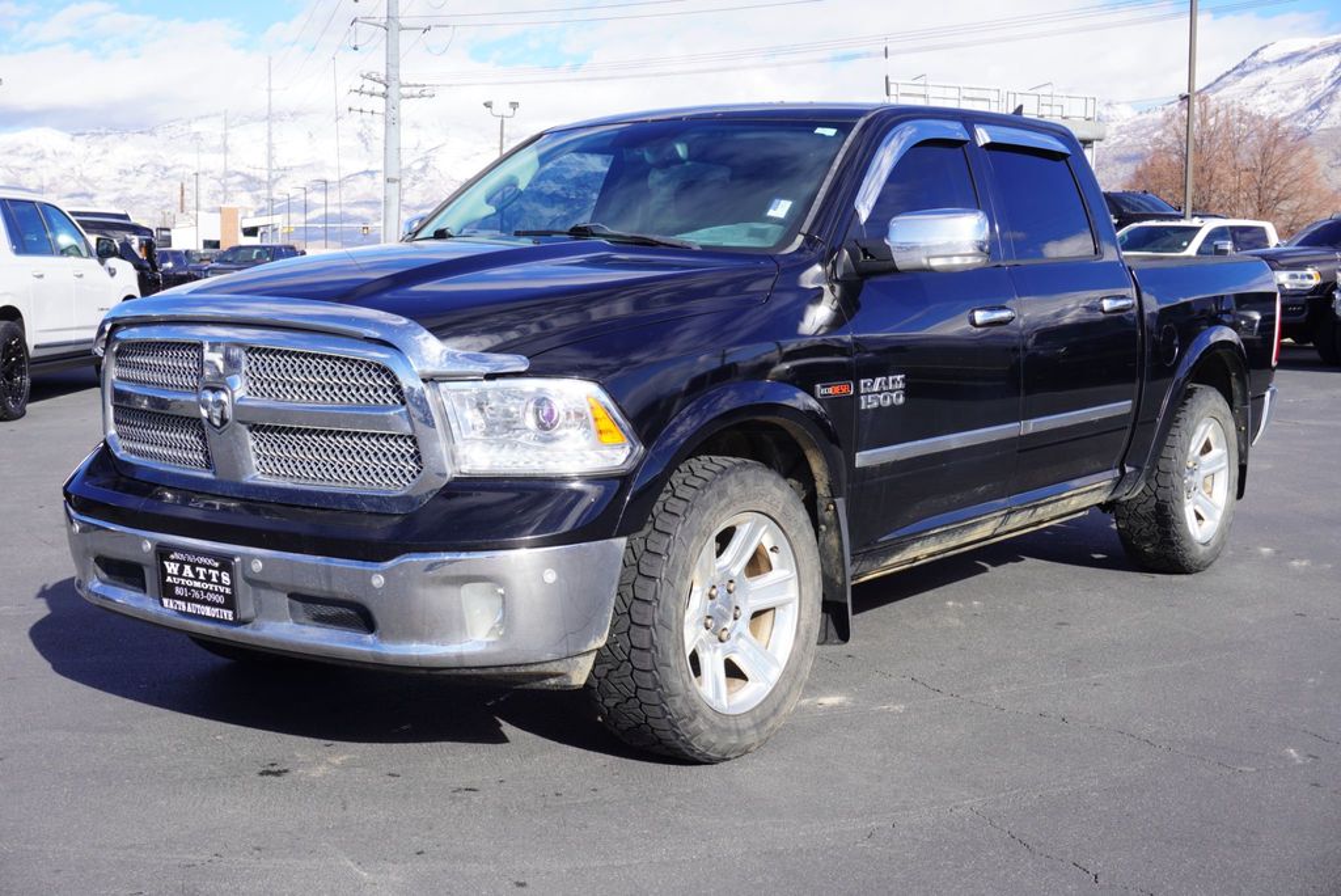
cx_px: 670
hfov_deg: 43.6
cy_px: 448
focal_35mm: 45
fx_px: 1677
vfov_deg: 29.9
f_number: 9
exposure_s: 1/125
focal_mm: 30
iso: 100
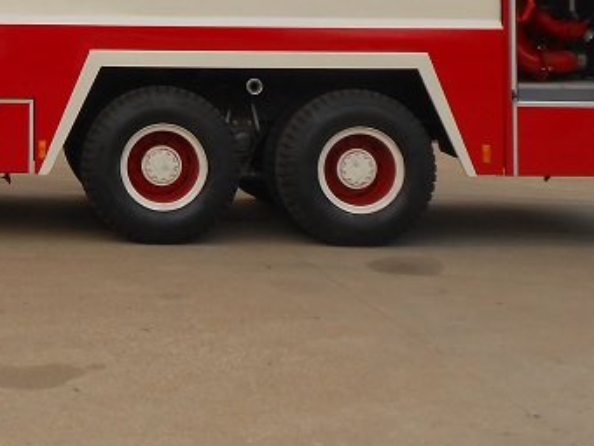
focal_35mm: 65
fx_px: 1115
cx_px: -7
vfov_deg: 21.6
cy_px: -22
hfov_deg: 28.0
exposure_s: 1/200
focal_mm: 4.6
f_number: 3.5
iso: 80
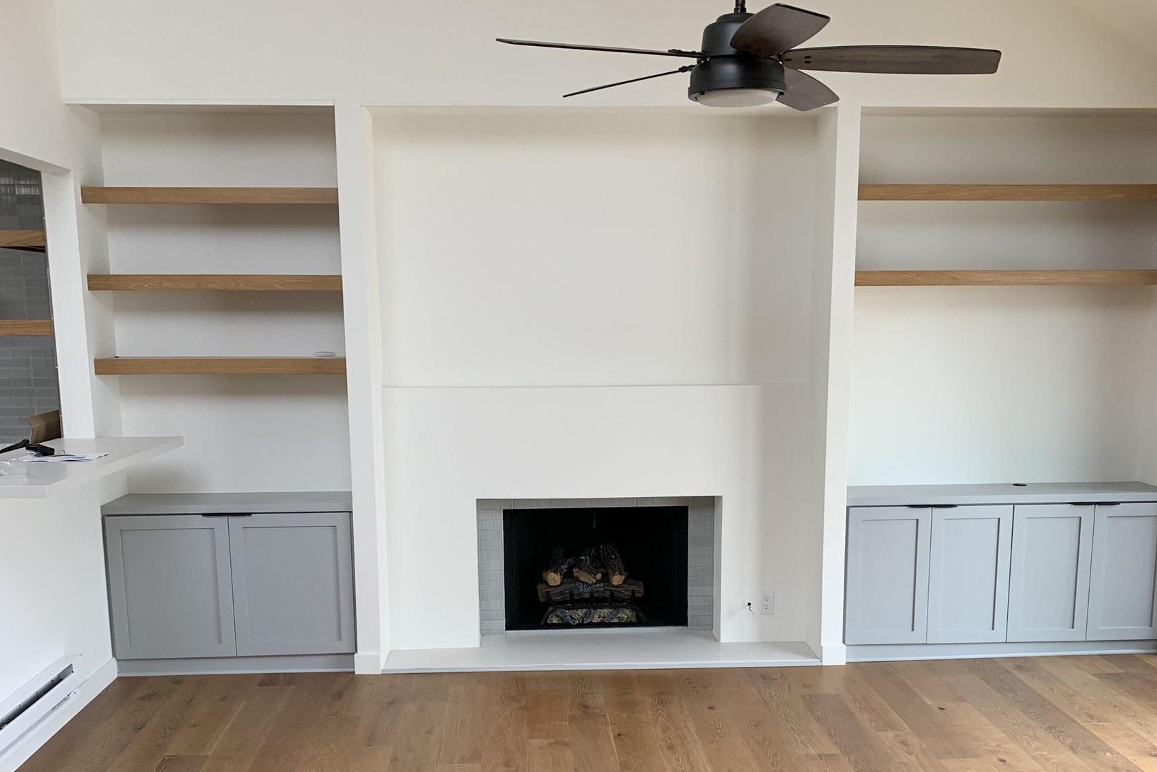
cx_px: 585
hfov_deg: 51.9
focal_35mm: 37
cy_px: 553
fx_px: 1189
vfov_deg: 35.4
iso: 100
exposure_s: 1/72
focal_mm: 4.25
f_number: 1.8
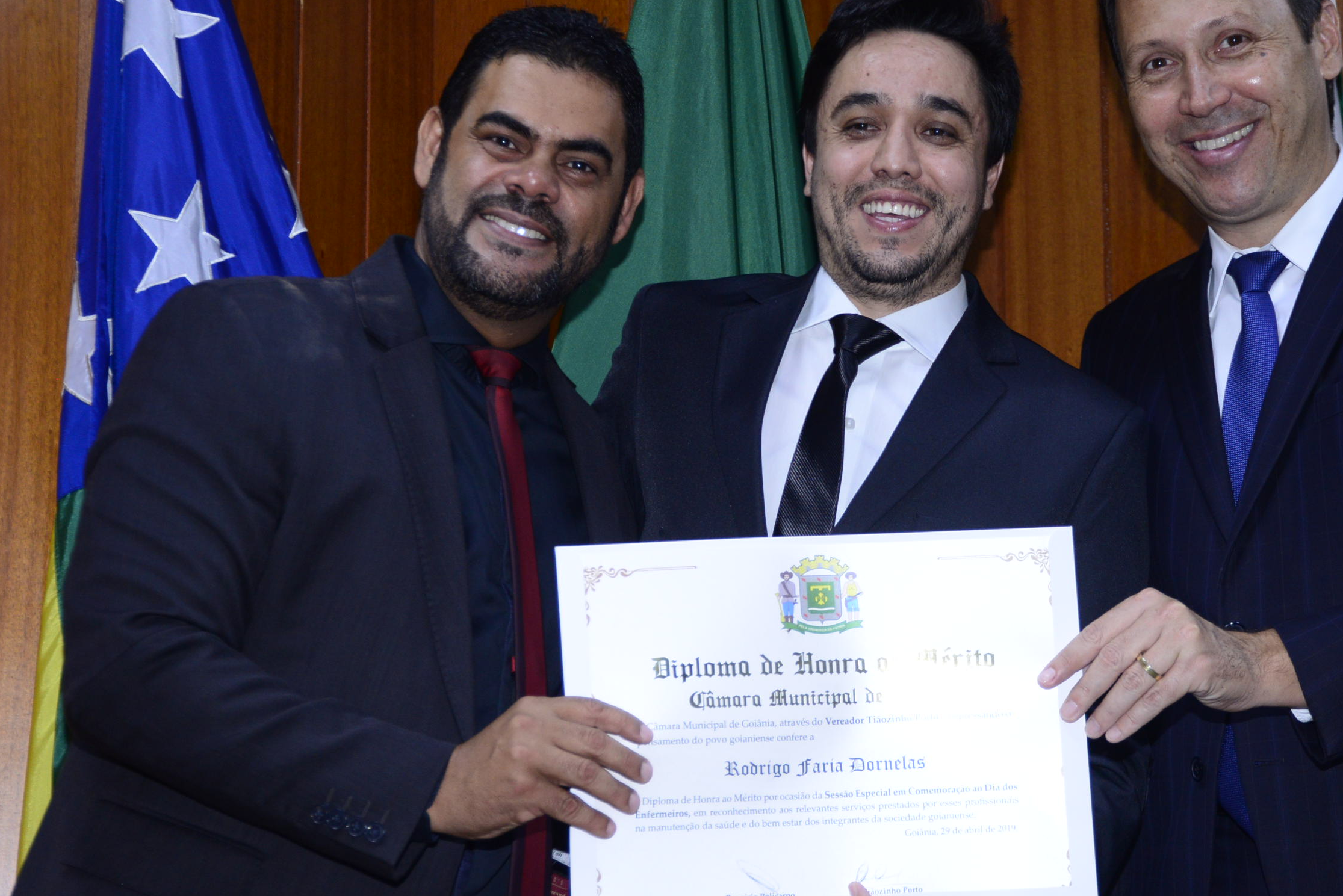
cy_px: 437
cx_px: 798
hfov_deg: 22.8
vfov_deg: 15.4
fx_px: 3321
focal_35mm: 89
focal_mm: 66
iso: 1600
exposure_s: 1/80
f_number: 5.6
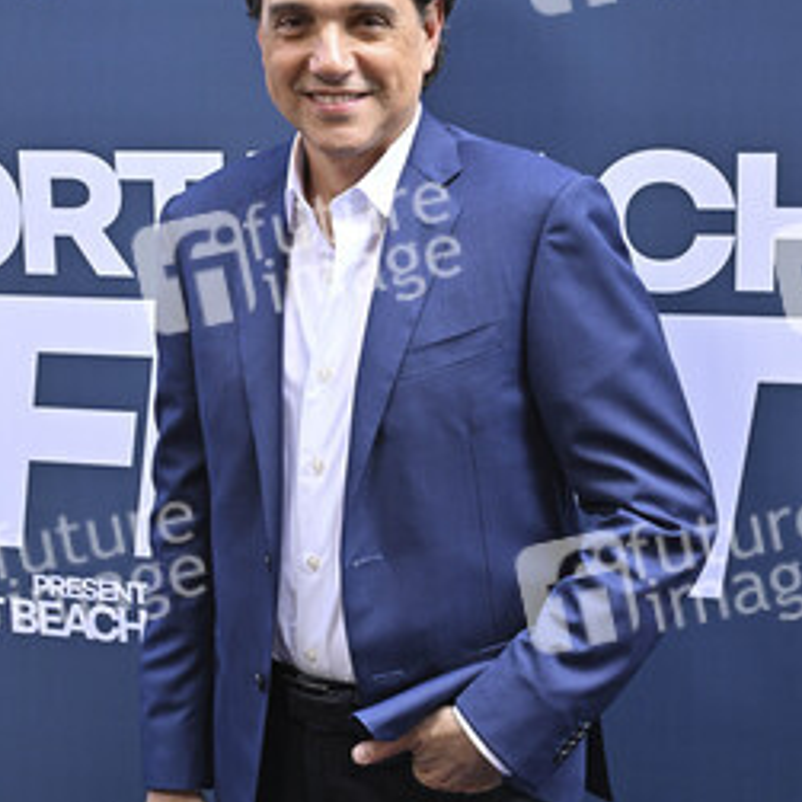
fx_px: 1809
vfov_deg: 25.0
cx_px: 390
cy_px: 419
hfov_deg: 25.0
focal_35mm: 69
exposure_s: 1/320
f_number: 6.3
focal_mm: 51
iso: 800
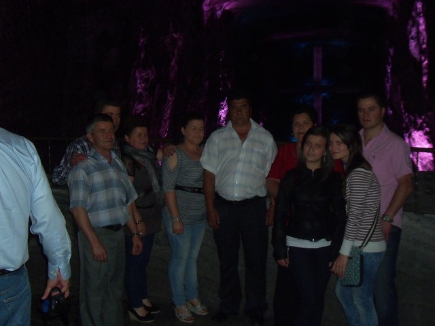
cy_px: 163
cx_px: 218
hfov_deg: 36.2
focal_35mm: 53
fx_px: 666
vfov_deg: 27.5
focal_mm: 8.8
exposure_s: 1/50
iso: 250
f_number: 3.6
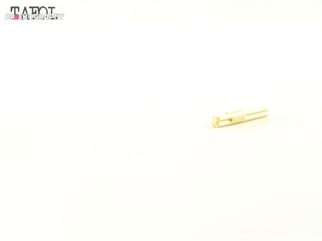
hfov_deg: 23.8
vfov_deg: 18.0
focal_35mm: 82
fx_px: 763
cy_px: 120
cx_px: 161
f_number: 3.2
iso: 400
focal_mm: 13.7
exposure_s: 1/45
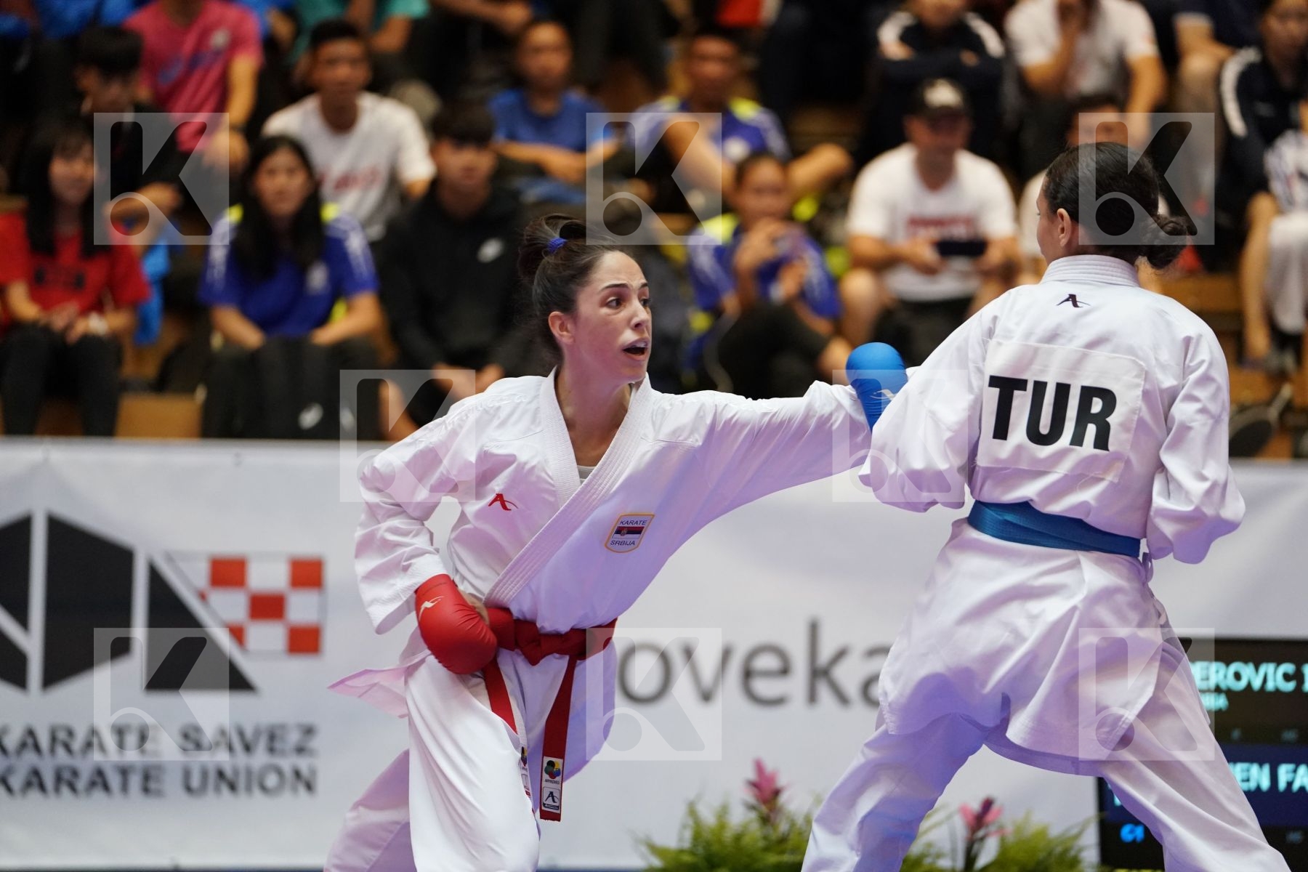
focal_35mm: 174
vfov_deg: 7.9
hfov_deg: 11.8
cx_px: 654
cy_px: 436
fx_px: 6322
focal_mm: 174
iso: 5000
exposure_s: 1/800
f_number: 2.8
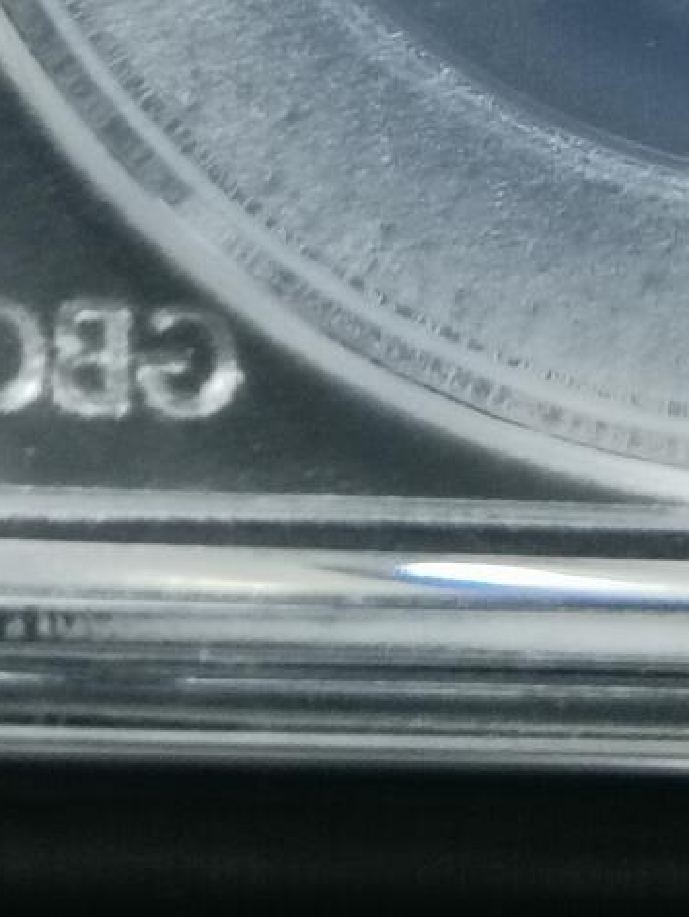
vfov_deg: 9.0
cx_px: 928
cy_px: -806
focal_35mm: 210
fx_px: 5566
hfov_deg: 7.0
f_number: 1.9
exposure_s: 1/100
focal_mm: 6.67
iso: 125
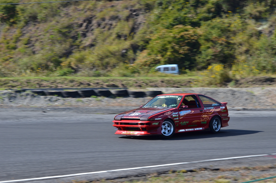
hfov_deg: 19.5
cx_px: 138
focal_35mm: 105
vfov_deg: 13.0
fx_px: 803
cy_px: 92
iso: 200
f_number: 10
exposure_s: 1/250
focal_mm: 70
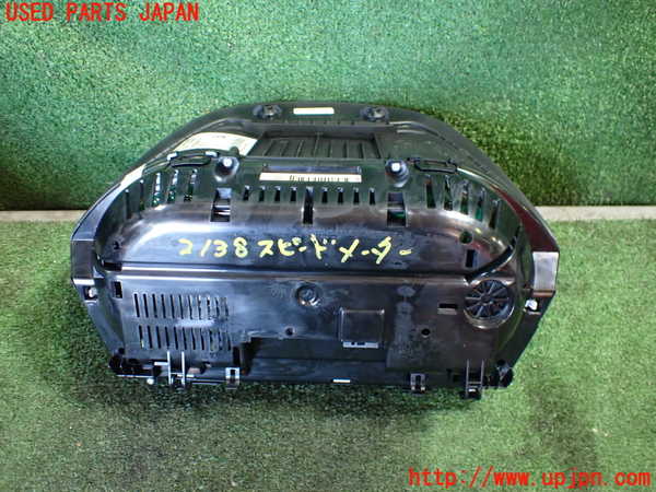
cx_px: 328
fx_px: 569
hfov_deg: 60.0
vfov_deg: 46.8
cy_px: 246
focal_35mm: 30
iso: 800
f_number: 2.3
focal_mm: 5.4
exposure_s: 1/50
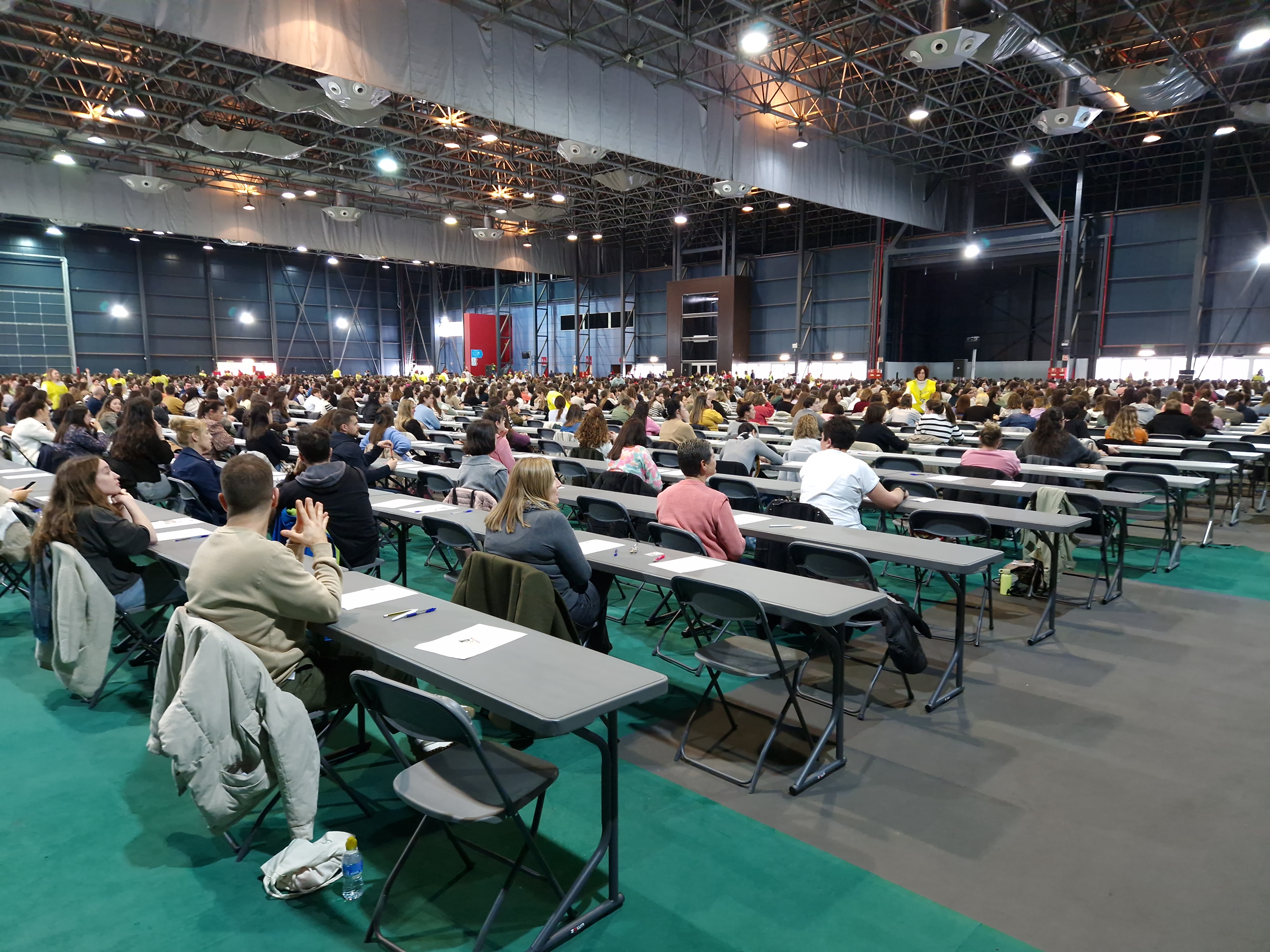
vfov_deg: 58.9
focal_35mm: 23
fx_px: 844
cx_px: 635
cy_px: 476
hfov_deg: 73.9
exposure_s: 1/50
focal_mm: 5.4
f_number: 1.8
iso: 320
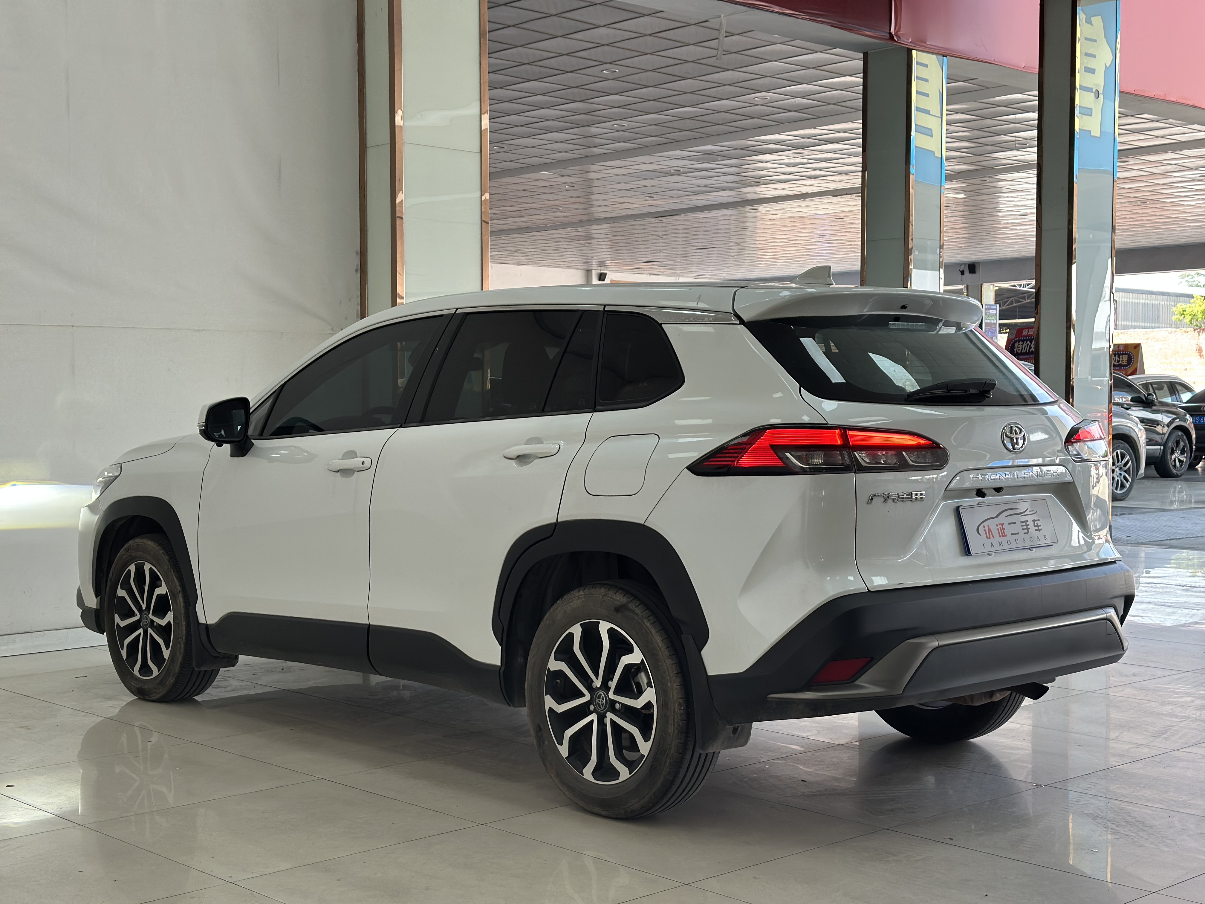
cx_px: 602
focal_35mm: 48
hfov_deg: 39.7
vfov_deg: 30.3
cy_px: 452
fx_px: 1671
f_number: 1.78
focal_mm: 6.86
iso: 80
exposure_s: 1/211
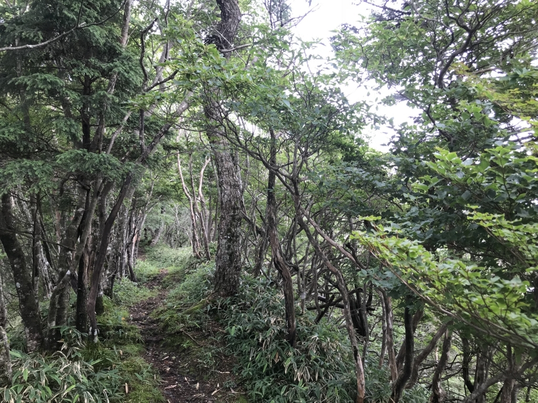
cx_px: 269
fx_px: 435
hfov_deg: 63.4
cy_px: 202
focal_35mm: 28
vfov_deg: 49.7
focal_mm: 3.99
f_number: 1.8
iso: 25
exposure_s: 1/120
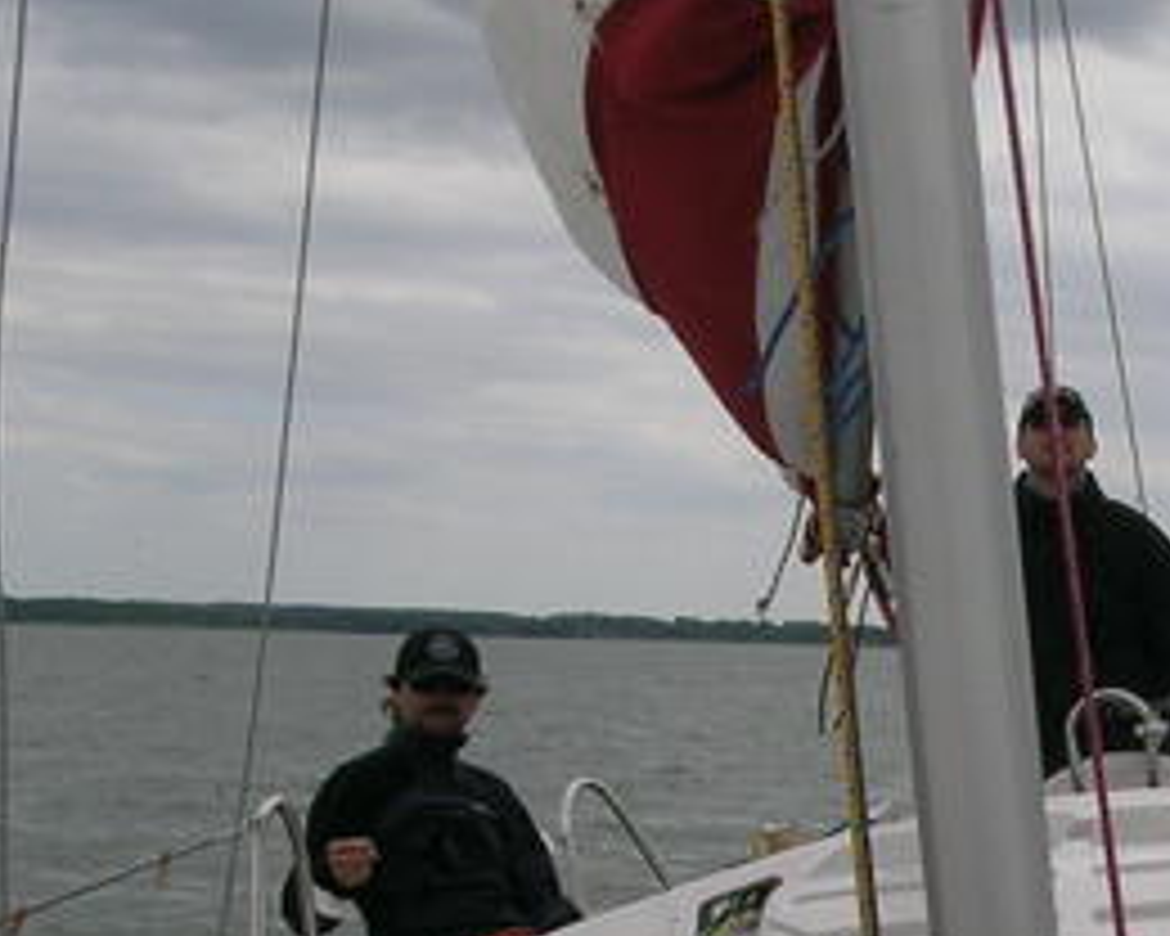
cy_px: 981
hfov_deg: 21.7
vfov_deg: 17.8
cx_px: 1251
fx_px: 2909
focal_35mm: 84
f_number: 7.1
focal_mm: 5.8
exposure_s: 1/228
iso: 50
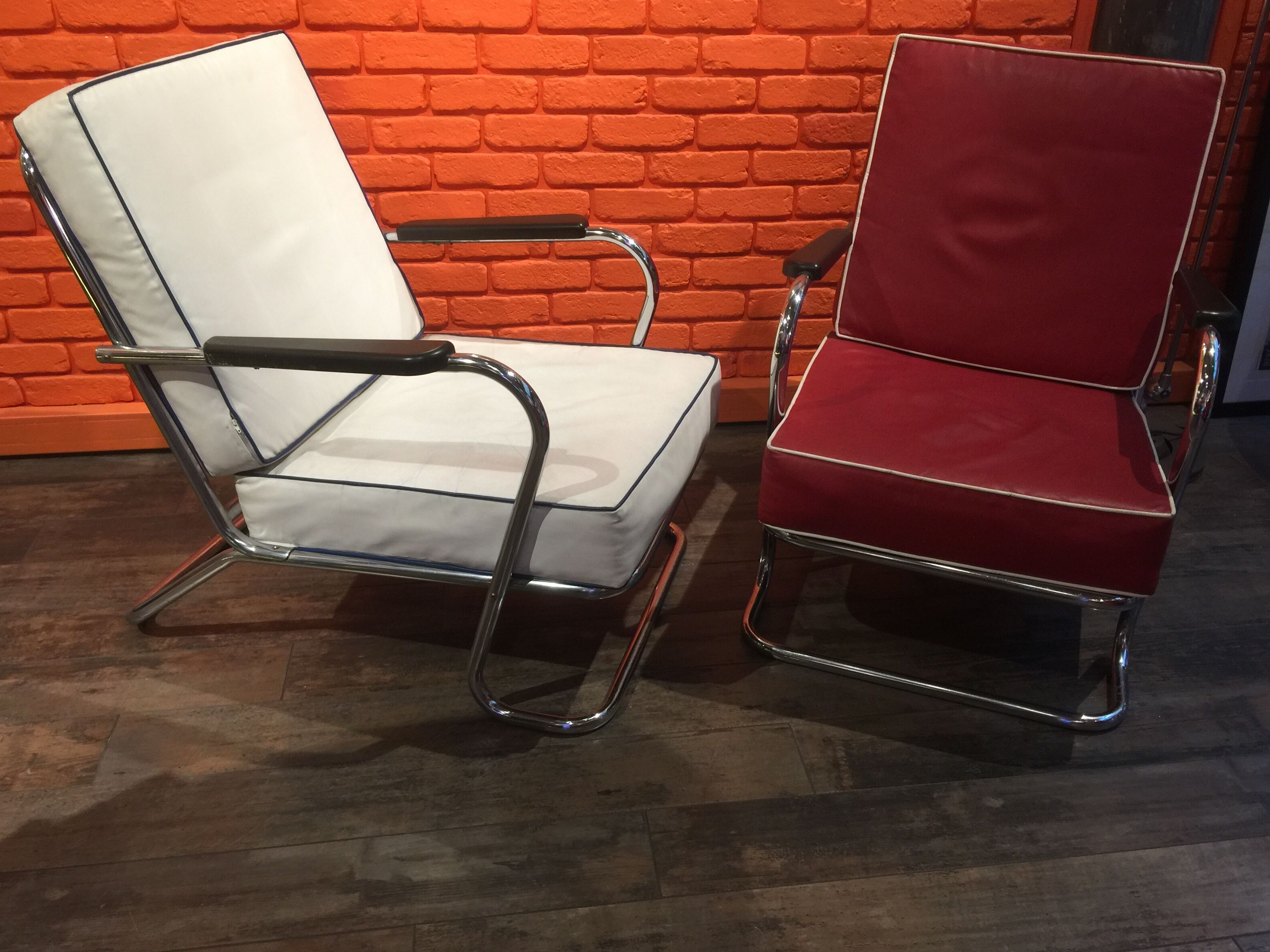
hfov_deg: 60.0
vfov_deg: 46.8
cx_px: 633
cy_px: 465
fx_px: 1101
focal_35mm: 30
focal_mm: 4.15
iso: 50
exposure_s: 1/33
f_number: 2.2
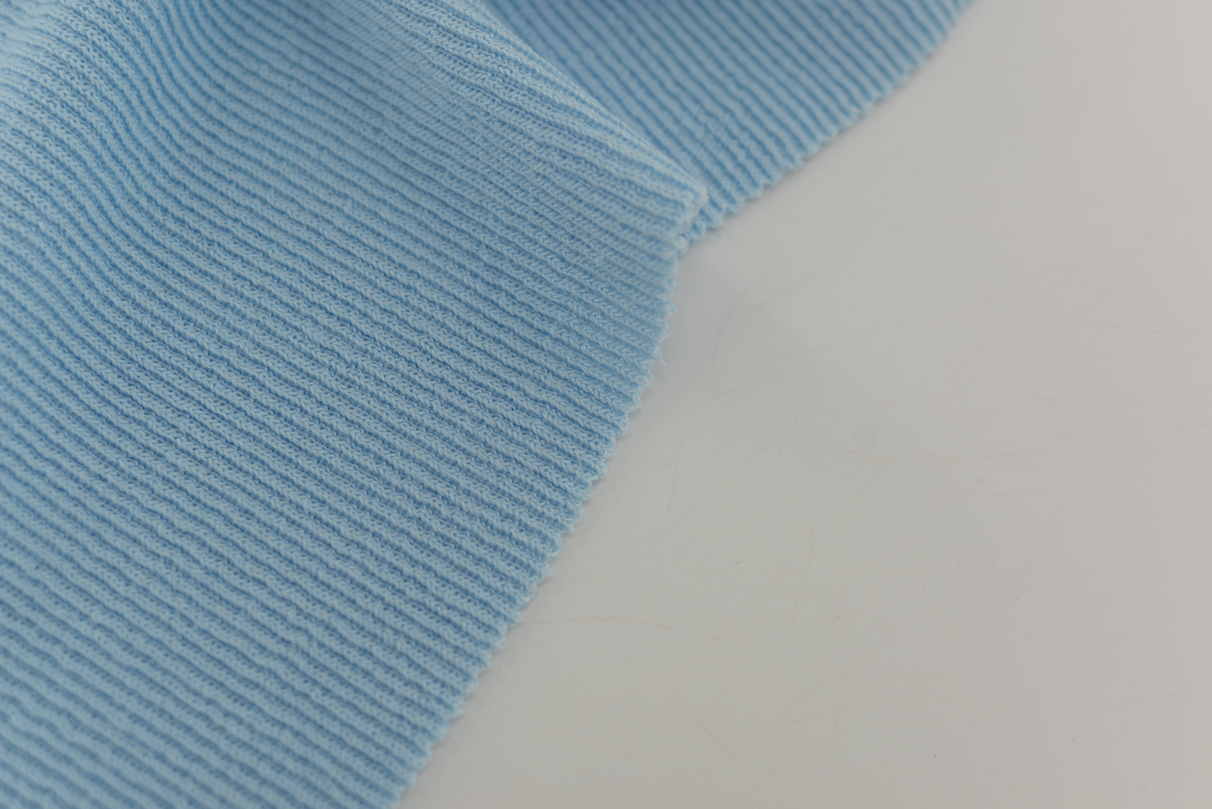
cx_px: 606
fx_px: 1684
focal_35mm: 50
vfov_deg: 27.0
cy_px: 404
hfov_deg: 39.6
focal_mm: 50
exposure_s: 1/250
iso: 100
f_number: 3.5
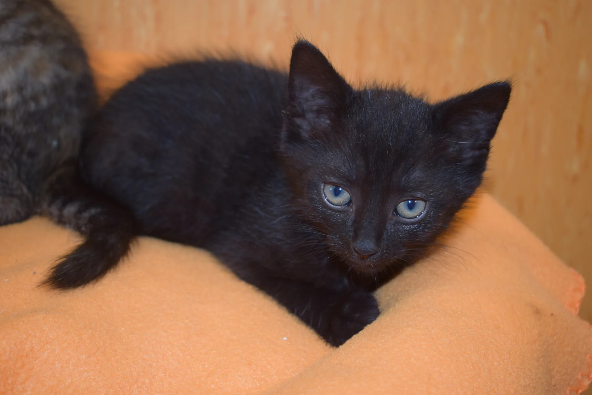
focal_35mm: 51
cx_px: 296
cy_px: 198
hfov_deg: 38.9
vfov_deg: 26.5
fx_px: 839
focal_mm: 34
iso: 450
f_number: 4.5
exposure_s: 1/30
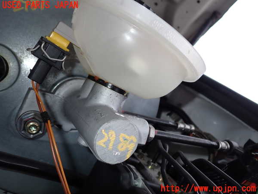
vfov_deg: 46.8
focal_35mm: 30
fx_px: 224
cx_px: 129
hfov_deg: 60.0
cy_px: 97
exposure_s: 1/30
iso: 100
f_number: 6.3
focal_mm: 5.4
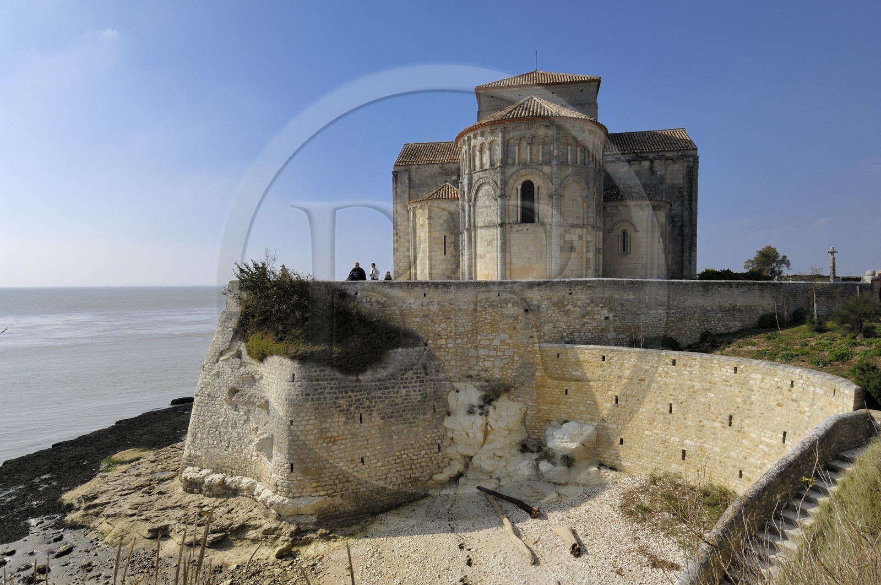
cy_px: 292
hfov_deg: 81.3
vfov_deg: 59.3
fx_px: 513
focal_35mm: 21
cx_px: 440
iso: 100
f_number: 13
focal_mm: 14
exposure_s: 1/160
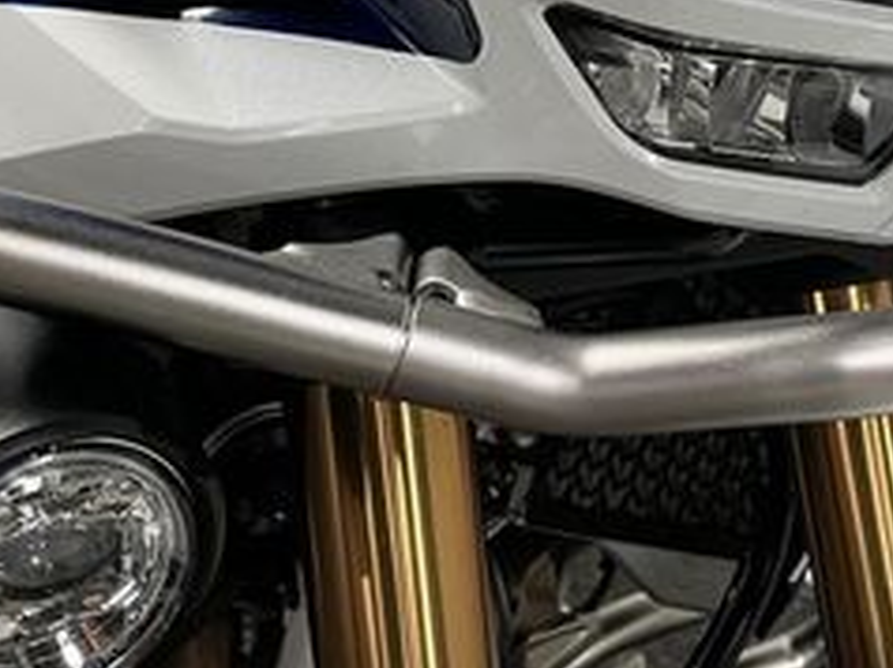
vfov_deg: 19.5
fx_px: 1804
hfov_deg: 27.1
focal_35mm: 70
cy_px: -169
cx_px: 743
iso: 100
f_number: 1.6
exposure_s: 1/50
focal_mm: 5.1
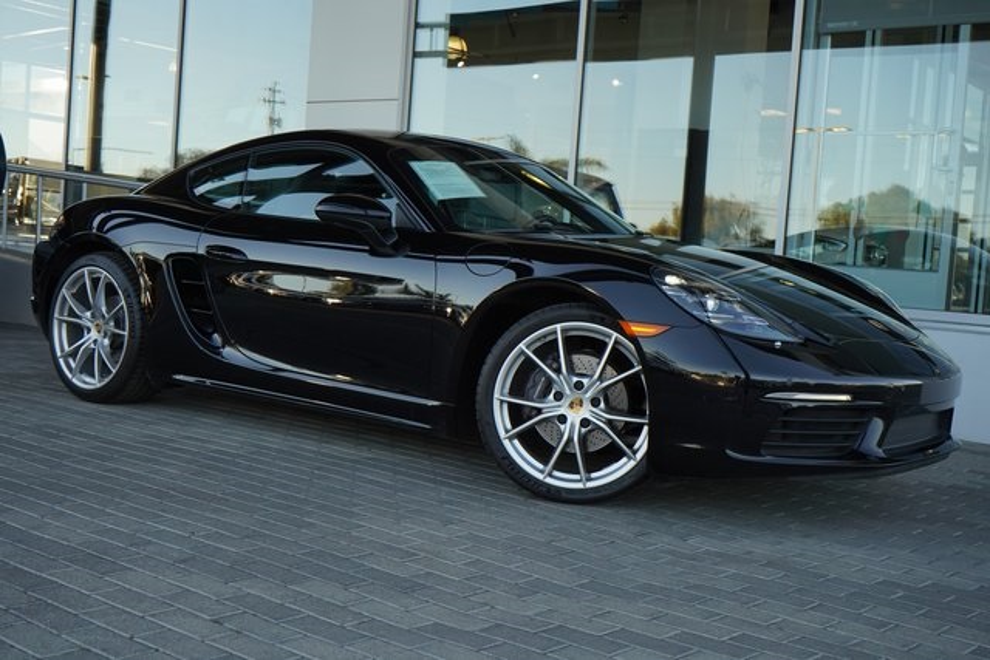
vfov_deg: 30.5
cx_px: 495
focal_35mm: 44
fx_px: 1210
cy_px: 330
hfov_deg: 44.5
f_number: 8
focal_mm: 44
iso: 1000
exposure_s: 1/400
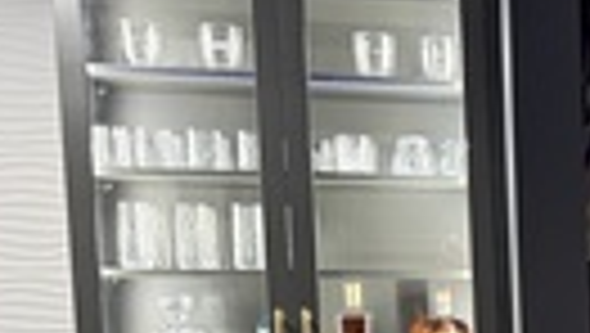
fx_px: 1253
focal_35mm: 80
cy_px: 441
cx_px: 869
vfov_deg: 14.5
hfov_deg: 22.2
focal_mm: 6.76
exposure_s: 1/40
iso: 800
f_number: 1.78
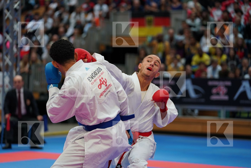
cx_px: 126
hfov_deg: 17.1
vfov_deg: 11.4
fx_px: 837
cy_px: 84
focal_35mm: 120
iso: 1250
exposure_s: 1/1000
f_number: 2.8
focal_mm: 120
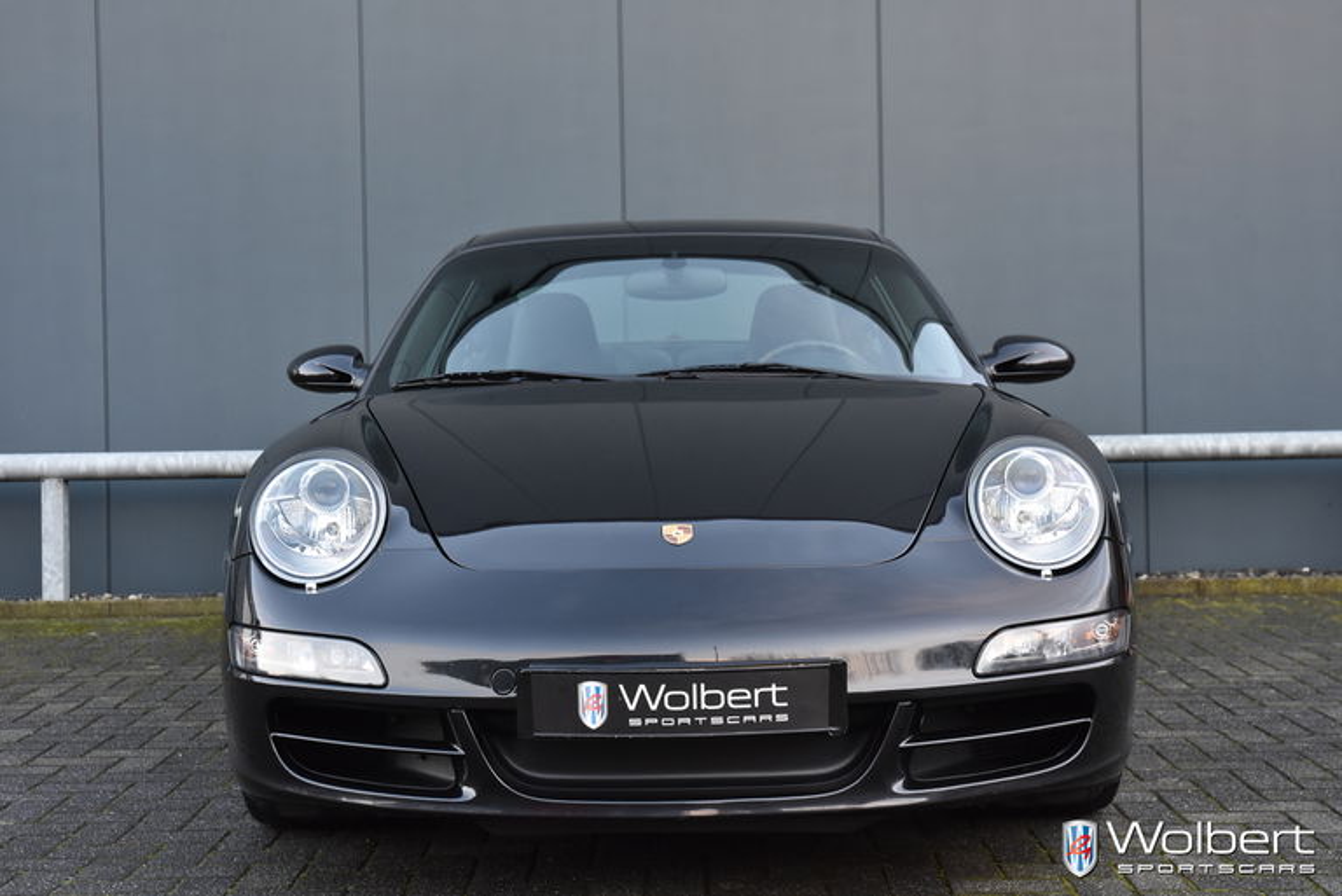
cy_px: 448
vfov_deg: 22.7
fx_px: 2238
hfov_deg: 33.4
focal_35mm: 60
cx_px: 671
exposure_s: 1/125
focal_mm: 40
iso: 800
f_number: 5.6
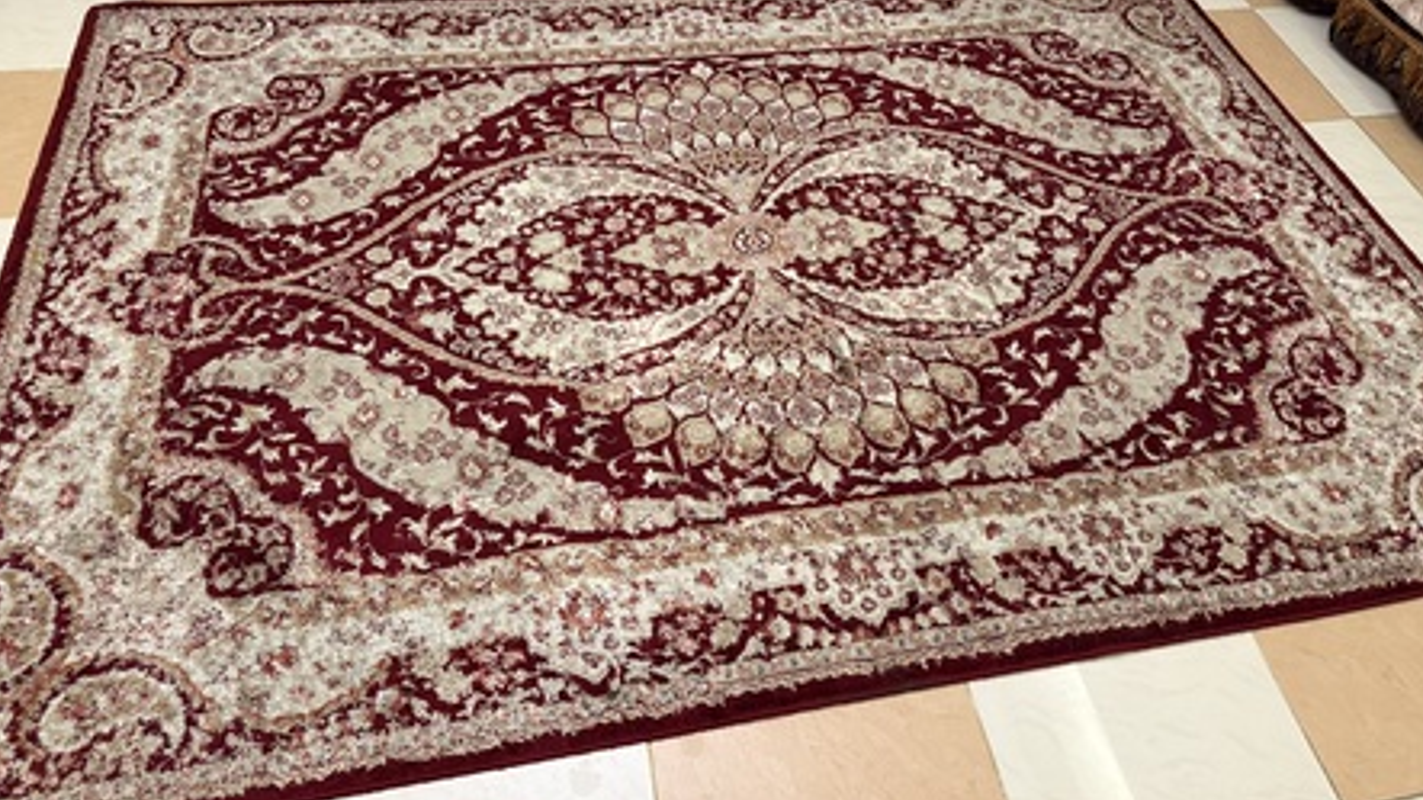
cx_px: 721
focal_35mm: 27
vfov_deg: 42.5
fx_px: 1019
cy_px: 288
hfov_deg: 69.9
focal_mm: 6.76
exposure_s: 1/60
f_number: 1.78
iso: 320
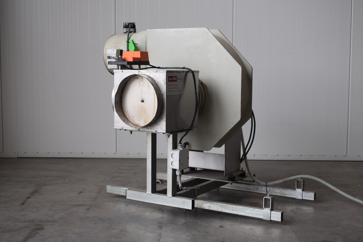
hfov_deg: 38.9
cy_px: 121
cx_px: 182
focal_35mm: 51
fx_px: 514
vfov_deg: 26.5
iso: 400
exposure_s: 1/160
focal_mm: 34
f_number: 6.3
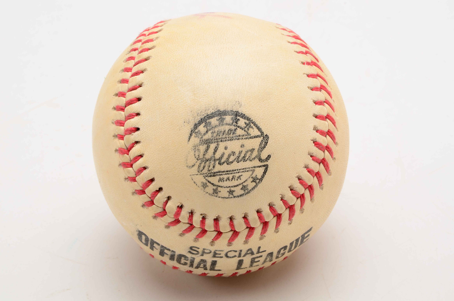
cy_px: 150
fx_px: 1982
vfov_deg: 8.7
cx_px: 227
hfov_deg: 13.1
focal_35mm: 158
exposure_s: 1/160
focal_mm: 105
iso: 100
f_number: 22
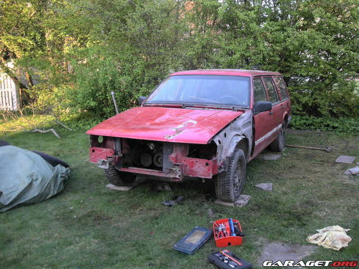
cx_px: 180
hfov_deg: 52.6
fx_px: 363
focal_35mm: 35
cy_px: 134
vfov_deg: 40.7
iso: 50
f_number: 2.8
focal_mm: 5.7
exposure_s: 1/21.6
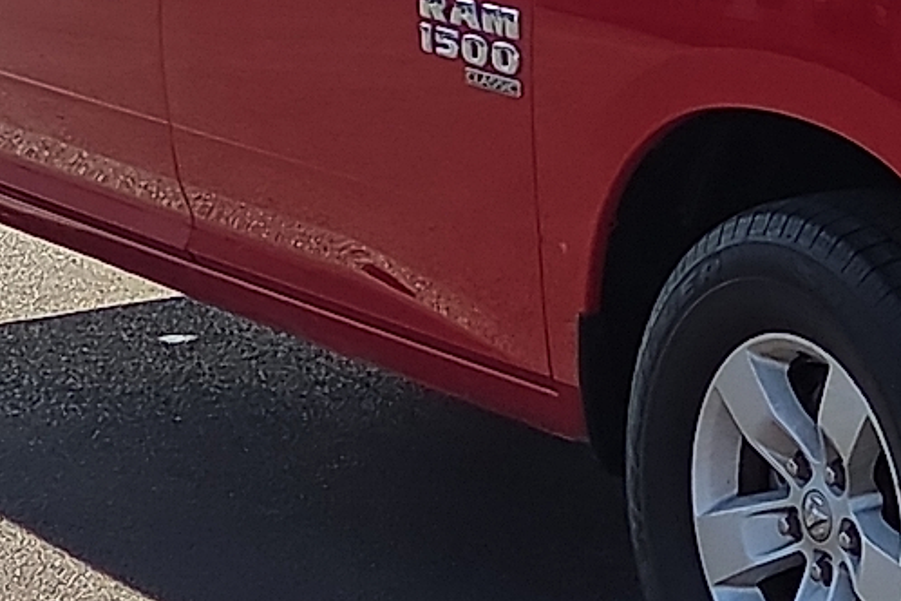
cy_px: -34
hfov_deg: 13.7
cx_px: 919
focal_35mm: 147
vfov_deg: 9.3
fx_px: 3679
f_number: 1.8
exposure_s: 1/3333
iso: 25
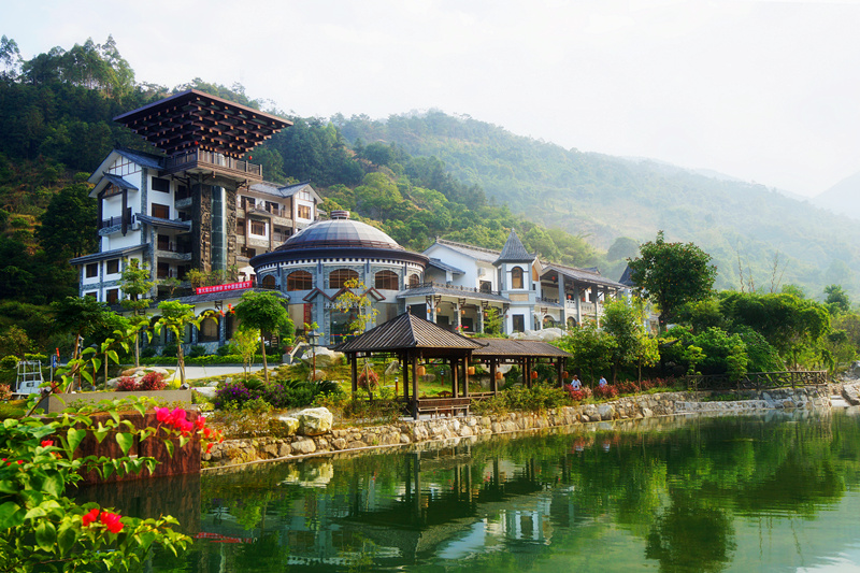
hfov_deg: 61.9
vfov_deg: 43.6
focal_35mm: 30
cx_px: 430
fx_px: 716
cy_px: 286
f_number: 8
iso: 200
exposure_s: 1/100
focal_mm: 30
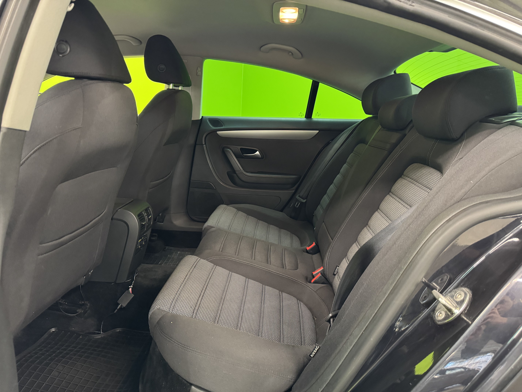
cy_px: 196
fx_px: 362
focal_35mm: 24
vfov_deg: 56.8
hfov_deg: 71.6
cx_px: 261
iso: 640
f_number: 1.78
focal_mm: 6.76
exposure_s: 1/33
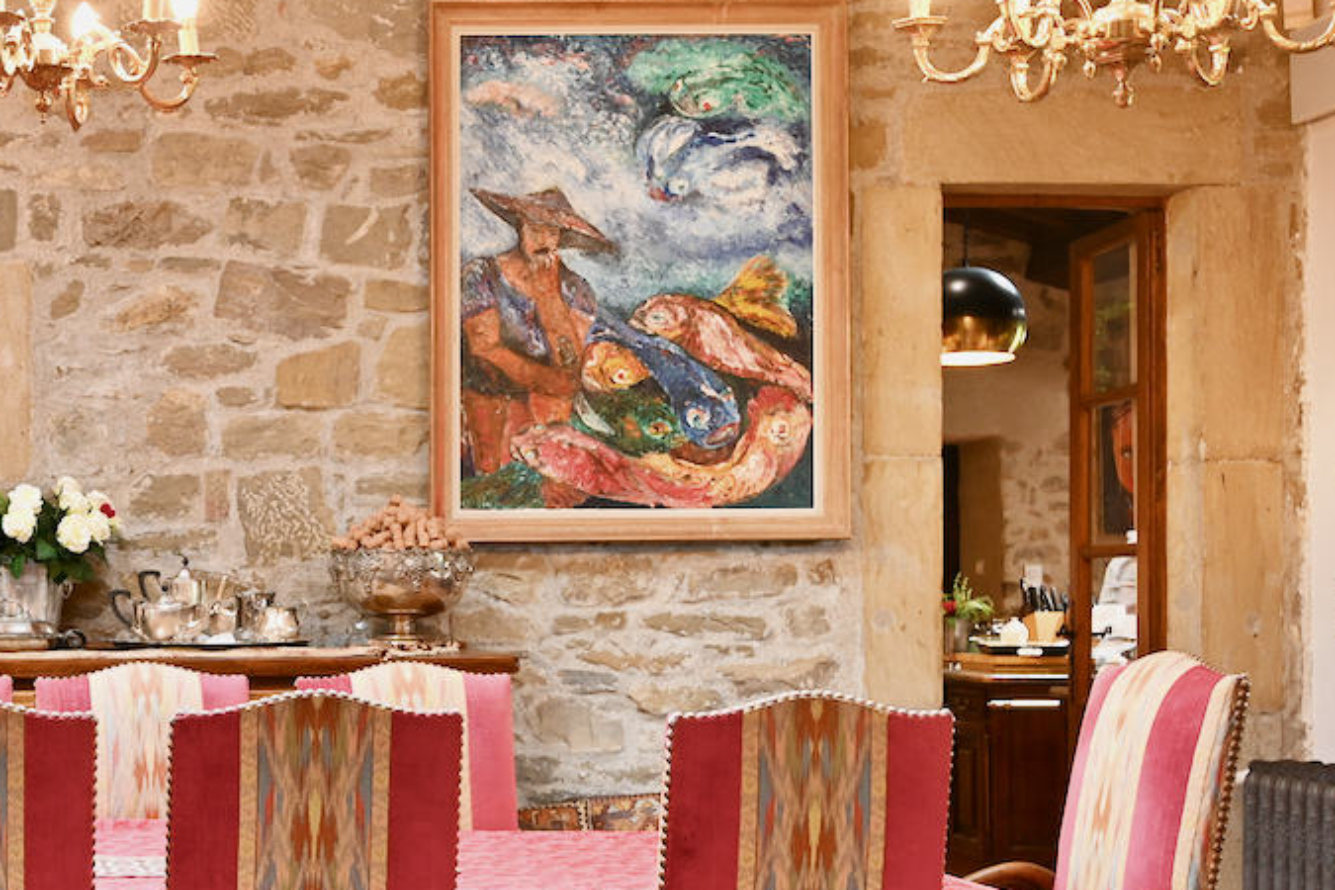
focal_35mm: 63
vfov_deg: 21.5
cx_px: 40
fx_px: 2336
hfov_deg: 30.0
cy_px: 559
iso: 64
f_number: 4
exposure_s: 1/8
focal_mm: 17
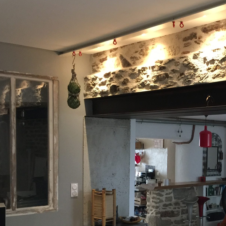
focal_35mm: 54
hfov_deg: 30.2
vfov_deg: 31.2
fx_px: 399
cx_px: 206
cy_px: 165
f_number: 2.2
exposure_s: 1/10
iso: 100
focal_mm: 4.15
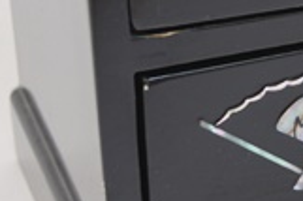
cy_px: 0
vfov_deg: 7.6
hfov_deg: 10.9
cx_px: 518
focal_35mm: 179
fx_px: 1505
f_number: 5.6
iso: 250
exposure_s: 1/125
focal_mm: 32
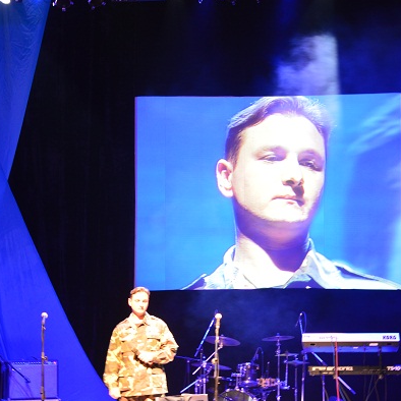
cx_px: 260
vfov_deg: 16.3
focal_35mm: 107
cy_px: 200
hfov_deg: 16.3
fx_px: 1398
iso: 800
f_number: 5.6
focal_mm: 55
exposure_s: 1/6
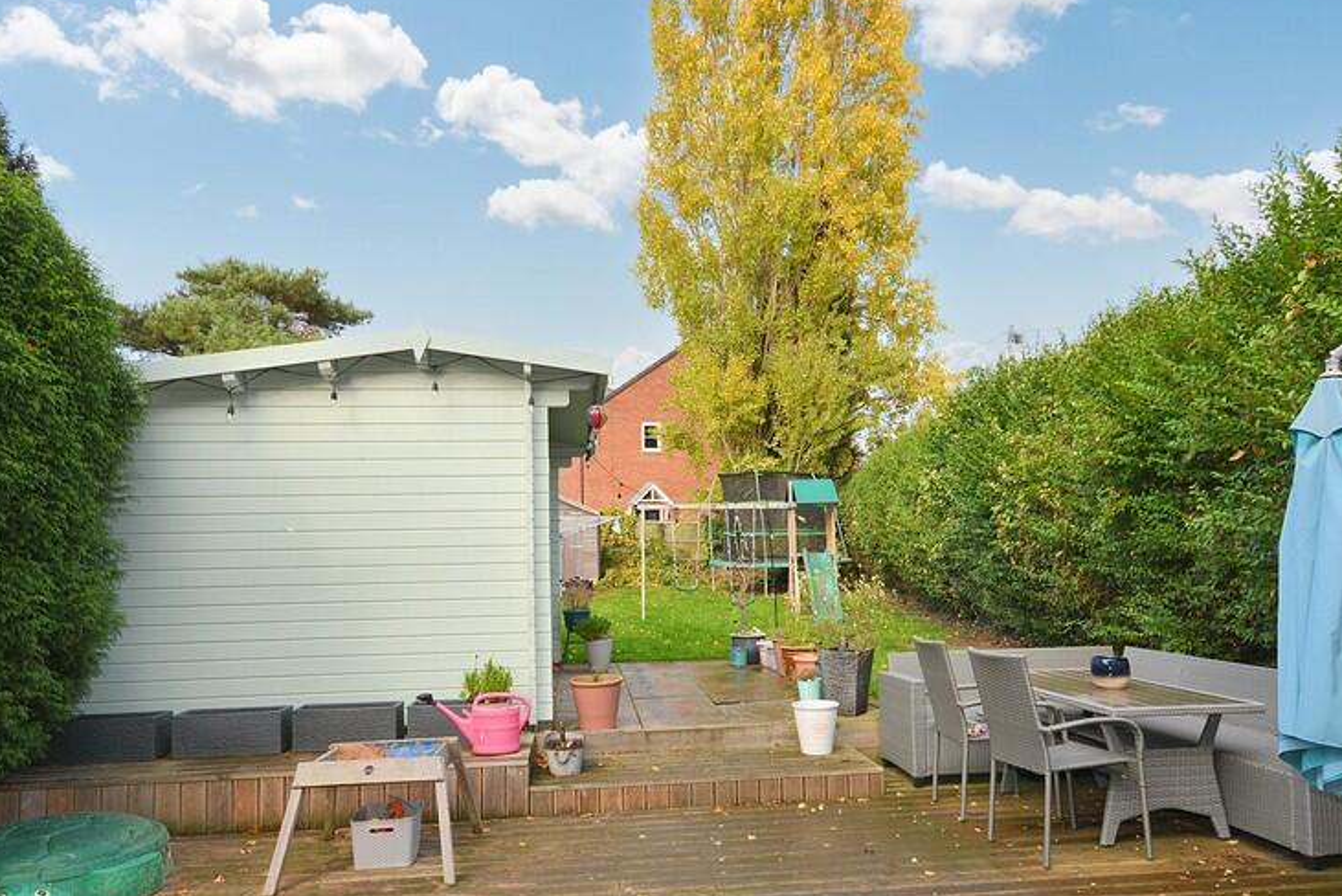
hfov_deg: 81.2
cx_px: 666
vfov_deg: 59.3
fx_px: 783
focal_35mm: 21
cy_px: 511
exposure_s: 1/125
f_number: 5.6
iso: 100
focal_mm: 10
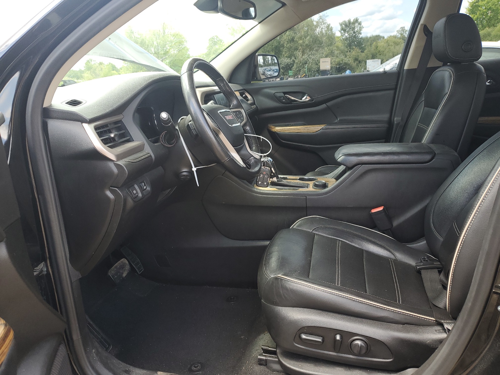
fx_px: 376
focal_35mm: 26
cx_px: 250
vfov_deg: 53.1
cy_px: 188
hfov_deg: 67.3
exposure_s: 1/233
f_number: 1.5
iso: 50
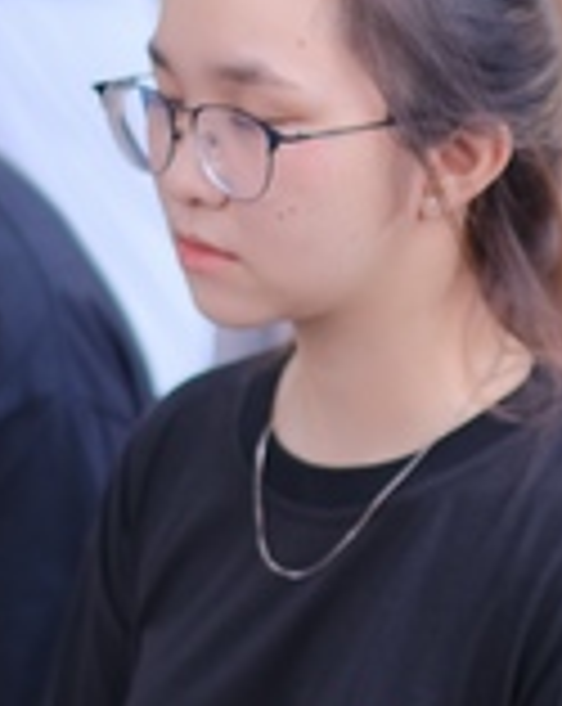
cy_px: 205
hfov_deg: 4.7
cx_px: 495
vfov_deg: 5.9
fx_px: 6819
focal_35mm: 327
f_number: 1.4
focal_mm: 56
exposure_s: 1/1250
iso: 400
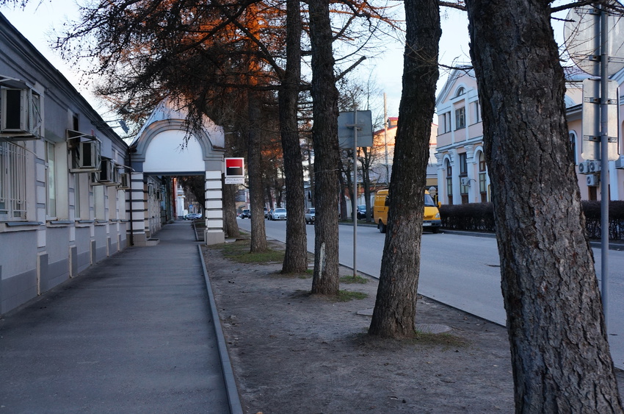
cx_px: 312
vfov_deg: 32.9
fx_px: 701
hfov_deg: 48.0
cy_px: 207
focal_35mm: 40
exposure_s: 1/100
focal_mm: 27
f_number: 5
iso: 400
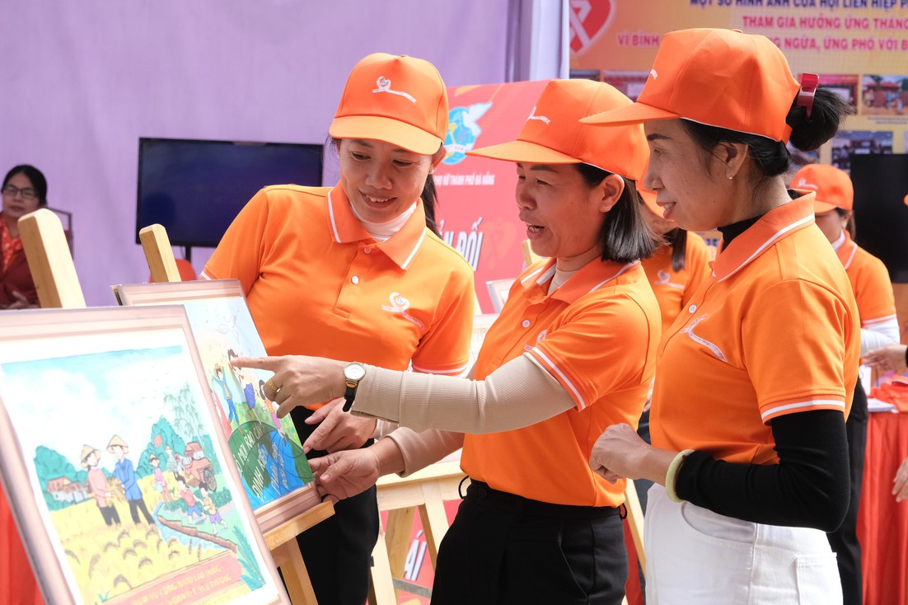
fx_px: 1538
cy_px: 321
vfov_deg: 22.2
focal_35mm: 61
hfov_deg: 32.9
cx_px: 448
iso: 1600
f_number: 5.6
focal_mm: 37.6
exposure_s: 1/2700
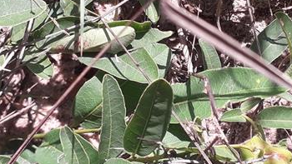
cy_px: 64
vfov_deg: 14.2
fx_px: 658
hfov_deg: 24.8
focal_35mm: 85
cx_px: 205
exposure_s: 1/805
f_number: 1.9
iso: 40
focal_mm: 3.6
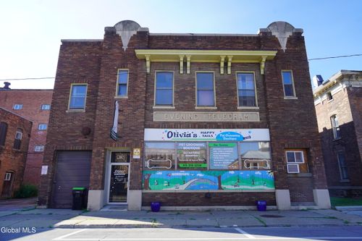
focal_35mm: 24
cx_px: 181
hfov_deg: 73.8
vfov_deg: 53.1
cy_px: 120
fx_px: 241
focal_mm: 24
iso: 100
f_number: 6.3
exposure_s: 1/100
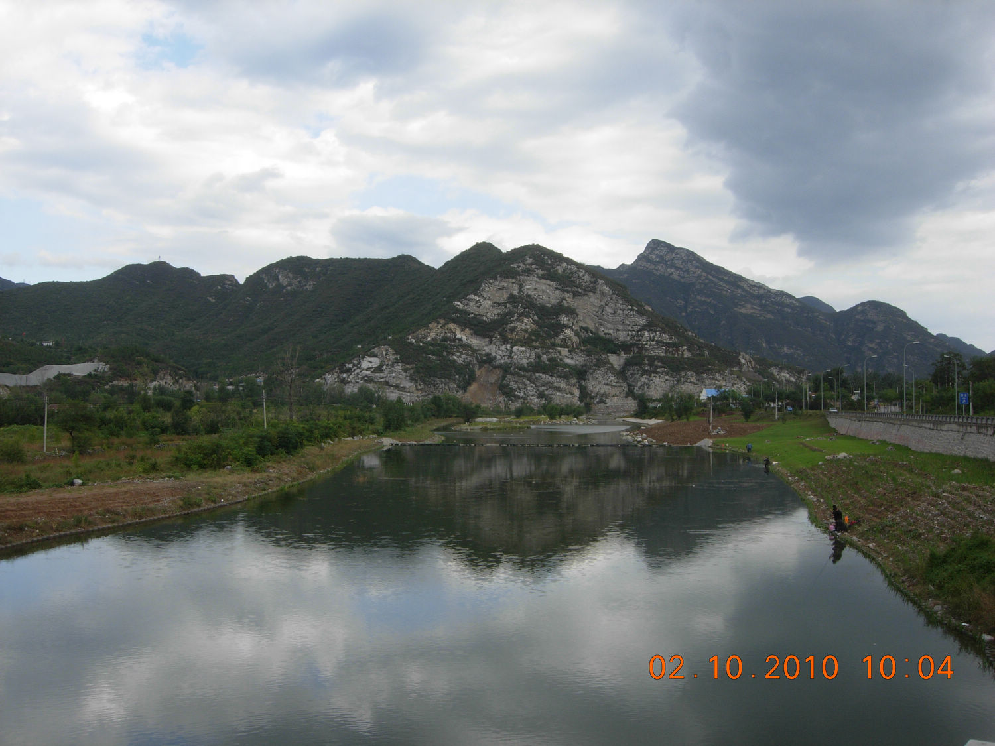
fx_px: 1035
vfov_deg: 39.7
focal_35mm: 36
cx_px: 498
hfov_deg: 51.4
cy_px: 373
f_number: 5.4
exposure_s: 1/249
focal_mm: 7.5
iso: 50
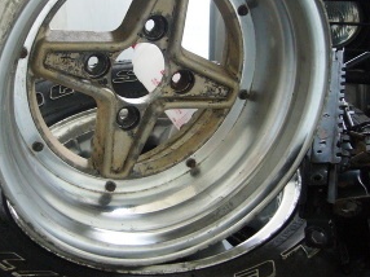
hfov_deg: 38.8
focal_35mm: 49
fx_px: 523
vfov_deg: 29.4
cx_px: 153
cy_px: 89
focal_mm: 5.8
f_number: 2.8
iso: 200
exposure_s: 1/13
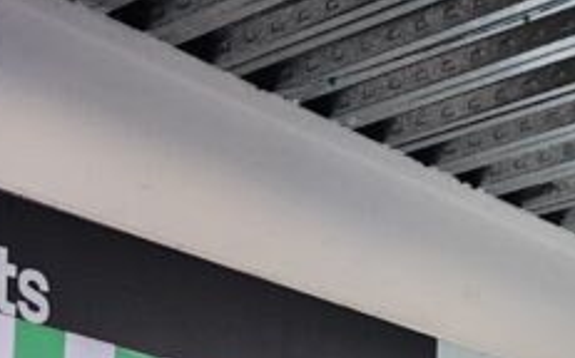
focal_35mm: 108
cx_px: -316
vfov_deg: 10.3
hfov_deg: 17.2
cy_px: 897
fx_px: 1691
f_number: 1.8
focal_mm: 6.4
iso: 160
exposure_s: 1/120
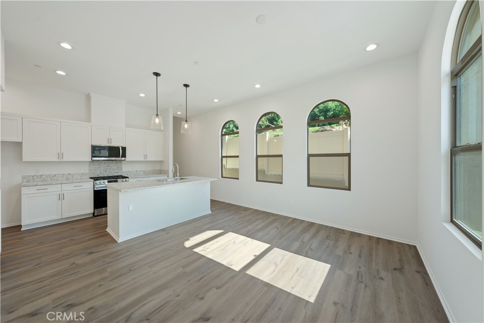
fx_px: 161
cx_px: 242
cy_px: 162
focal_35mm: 12
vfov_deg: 90.0
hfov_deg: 112.6
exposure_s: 1/45
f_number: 8
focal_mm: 12
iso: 800
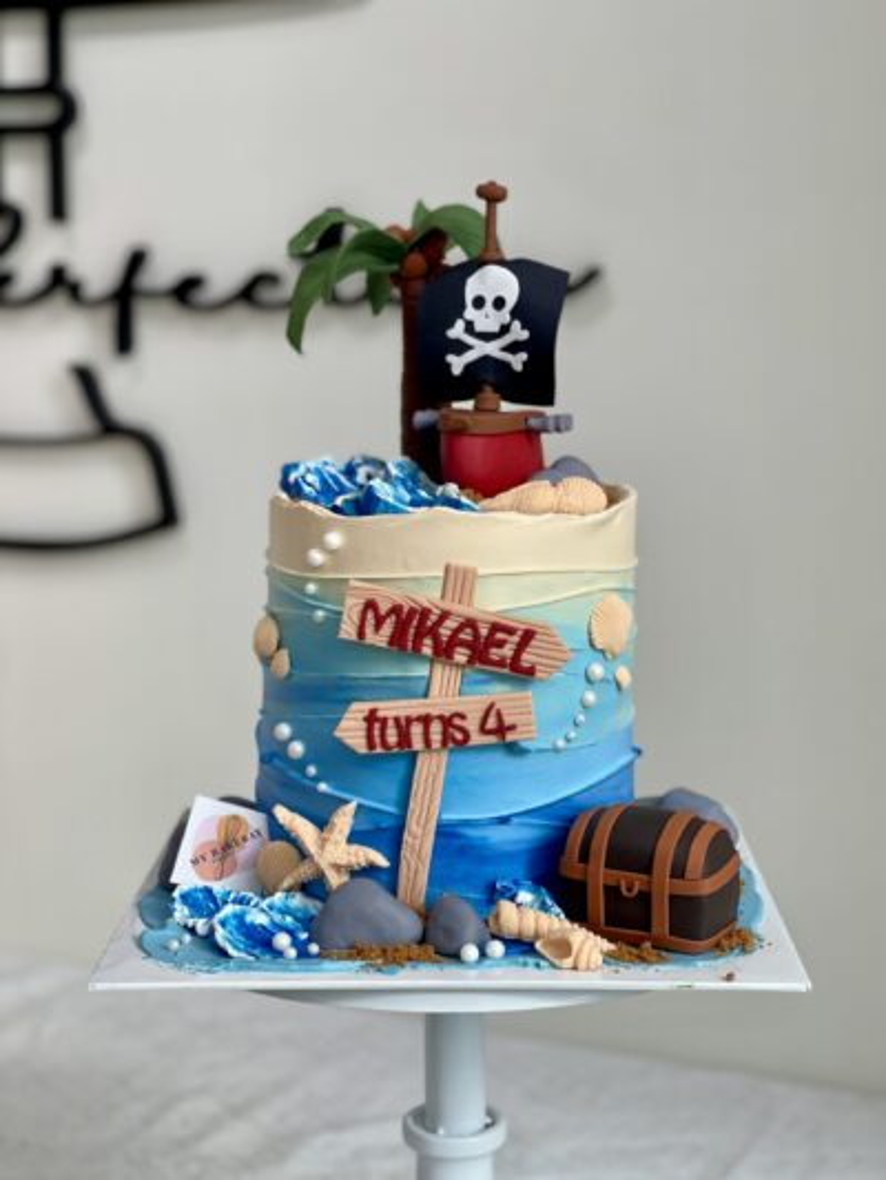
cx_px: 443
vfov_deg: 30.3
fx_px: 2183
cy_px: 590
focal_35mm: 64
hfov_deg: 22.9
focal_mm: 7.5
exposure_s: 1/100
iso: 32
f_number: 2.2
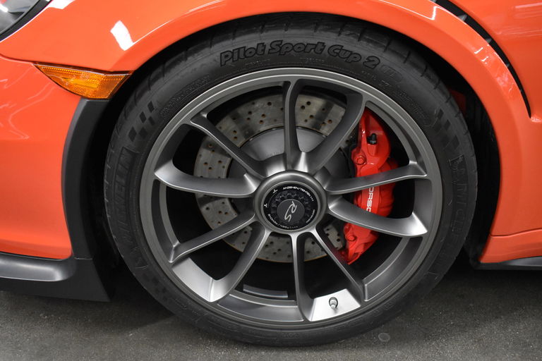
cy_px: 180
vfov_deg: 35.5
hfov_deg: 51.3
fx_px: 565
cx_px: 271
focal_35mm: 38
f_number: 4
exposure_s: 1/125
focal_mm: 25
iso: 3600
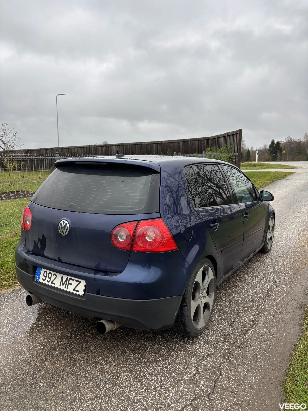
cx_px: 154
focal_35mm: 26
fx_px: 308
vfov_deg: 67.3
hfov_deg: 53.1
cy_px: 206
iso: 50
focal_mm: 5.96
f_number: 1.6
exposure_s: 1/421
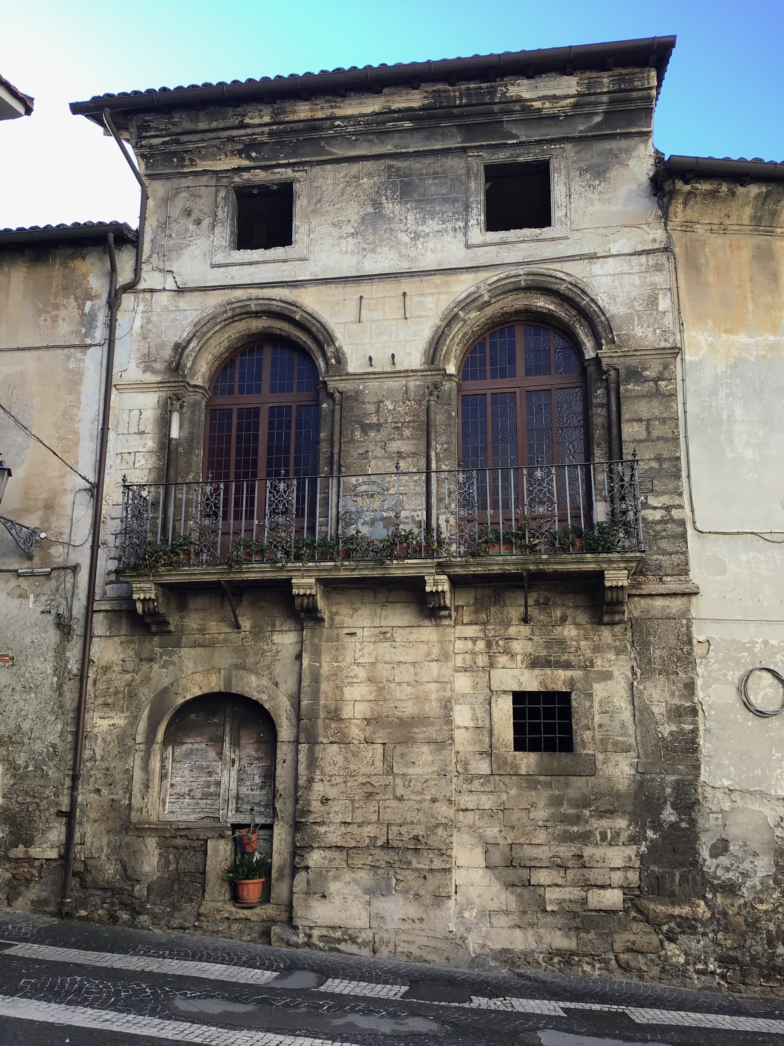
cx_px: 392
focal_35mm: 31
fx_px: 936
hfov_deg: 45.4
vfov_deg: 58.4
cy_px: 523
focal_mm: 3.3
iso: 25
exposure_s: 1/260
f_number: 2.4
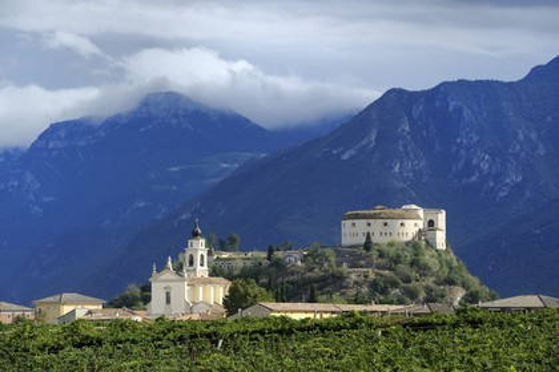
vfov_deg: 7.4
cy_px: 186
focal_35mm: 185
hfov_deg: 11.1
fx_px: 2872
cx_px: 280
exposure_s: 1/500
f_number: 10
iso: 400
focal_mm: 185
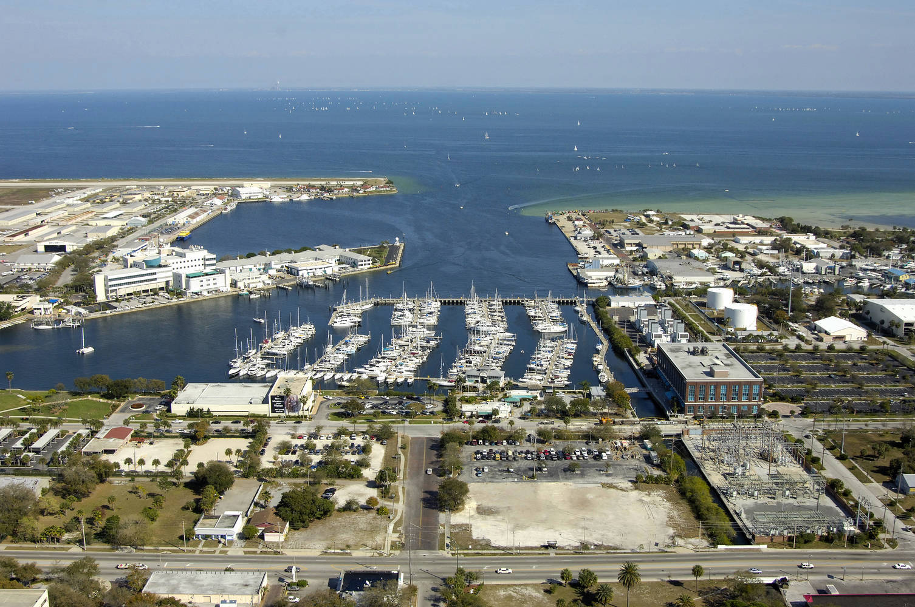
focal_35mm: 42
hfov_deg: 46.5
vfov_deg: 31.8
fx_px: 1066
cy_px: 304
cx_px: 458
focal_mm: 28
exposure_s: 1/1000
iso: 400
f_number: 8.5
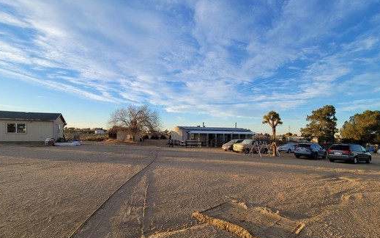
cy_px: 140
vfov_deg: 67.5
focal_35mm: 17
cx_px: 190
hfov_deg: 94.4
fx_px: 176
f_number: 2.2
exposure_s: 1/681
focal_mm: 2.2
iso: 50
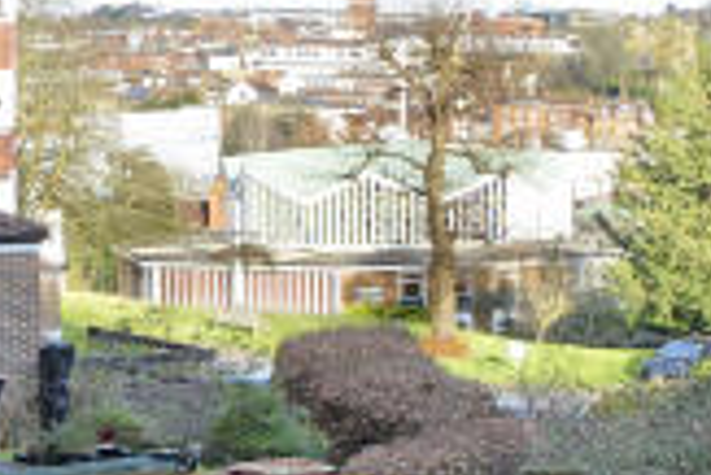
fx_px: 2115
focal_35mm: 107
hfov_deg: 14.3
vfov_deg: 12.8
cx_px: 1596
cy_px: 233
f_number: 14
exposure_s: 1/50
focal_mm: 17
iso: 400
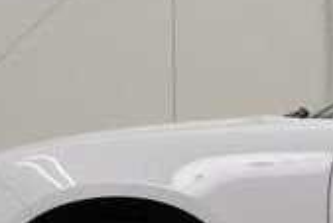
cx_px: 652
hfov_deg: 7.8
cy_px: 204
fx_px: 2351
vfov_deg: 5.4
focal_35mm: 254
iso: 400
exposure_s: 1/40
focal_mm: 28
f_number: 7.1
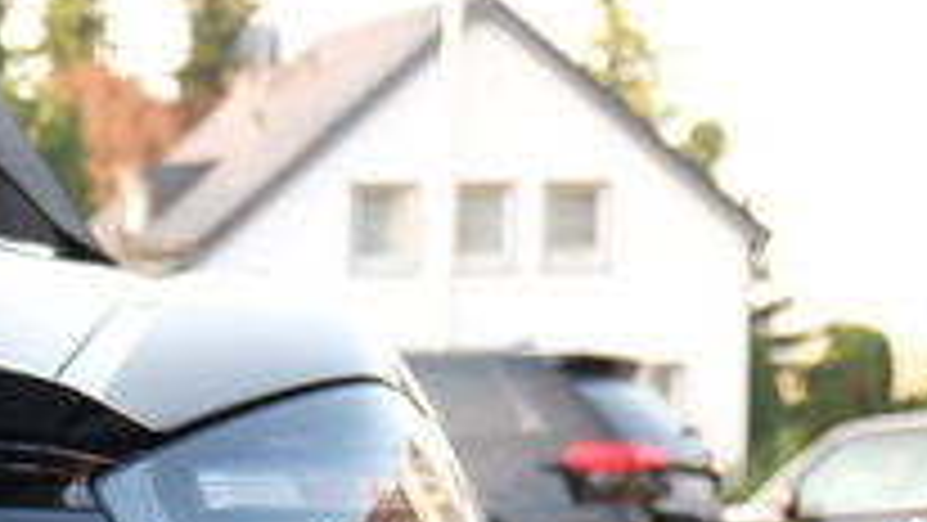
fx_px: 4327
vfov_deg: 6.8
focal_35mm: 176
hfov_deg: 11.6
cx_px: -558
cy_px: 801
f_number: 3.6
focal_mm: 30.2
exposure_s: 1/140
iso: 200
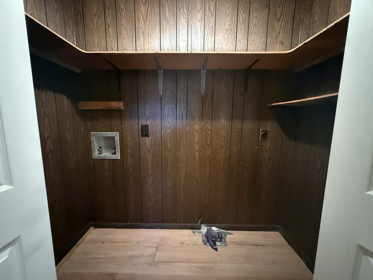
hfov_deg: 102.1
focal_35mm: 14
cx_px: 186
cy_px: 140
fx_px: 151
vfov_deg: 85.7
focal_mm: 2.22
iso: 2500
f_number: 2.2
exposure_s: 1/30
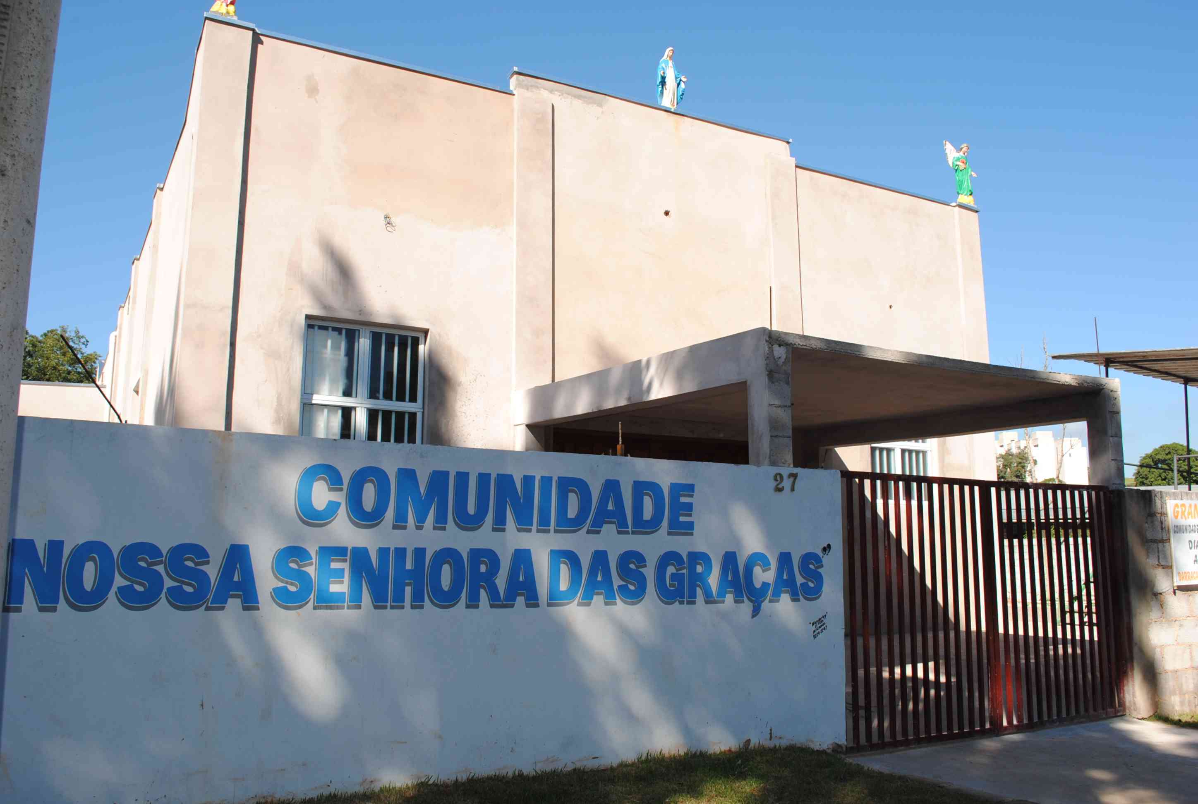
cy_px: 402
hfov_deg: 61.8
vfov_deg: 43.8
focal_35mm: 30
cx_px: 599
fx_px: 1000
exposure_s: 1/200
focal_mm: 20
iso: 100
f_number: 8
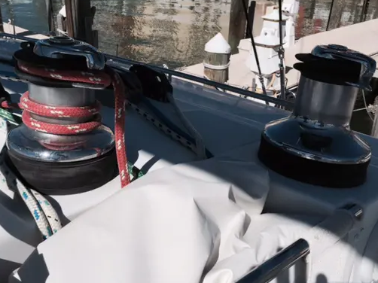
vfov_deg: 38.6
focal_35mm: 37
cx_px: 185
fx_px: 404
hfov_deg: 50.2
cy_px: 127
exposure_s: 1/6623
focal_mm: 4.15
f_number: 2.2
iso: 32
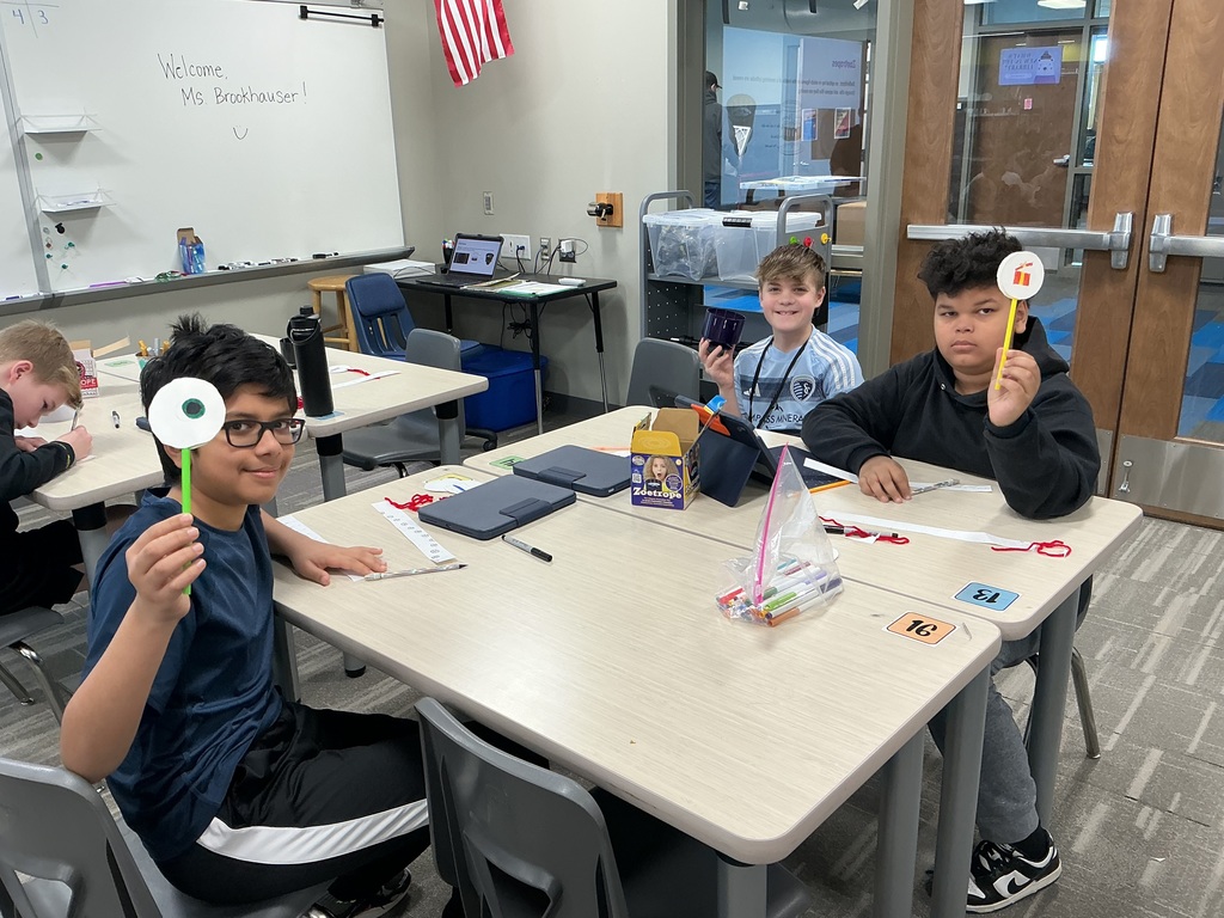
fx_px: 1025
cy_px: 459
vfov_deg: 48.2
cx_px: 612
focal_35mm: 29
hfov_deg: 61.7
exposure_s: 1/60
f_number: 1.8
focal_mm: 3
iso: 50
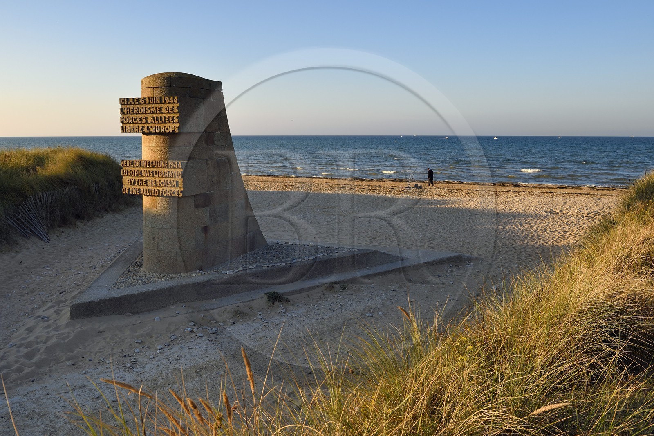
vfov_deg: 44.9
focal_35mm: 29
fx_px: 527
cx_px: 327
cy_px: 218
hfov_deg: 63.7
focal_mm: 29
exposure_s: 1/320
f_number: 9
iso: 200
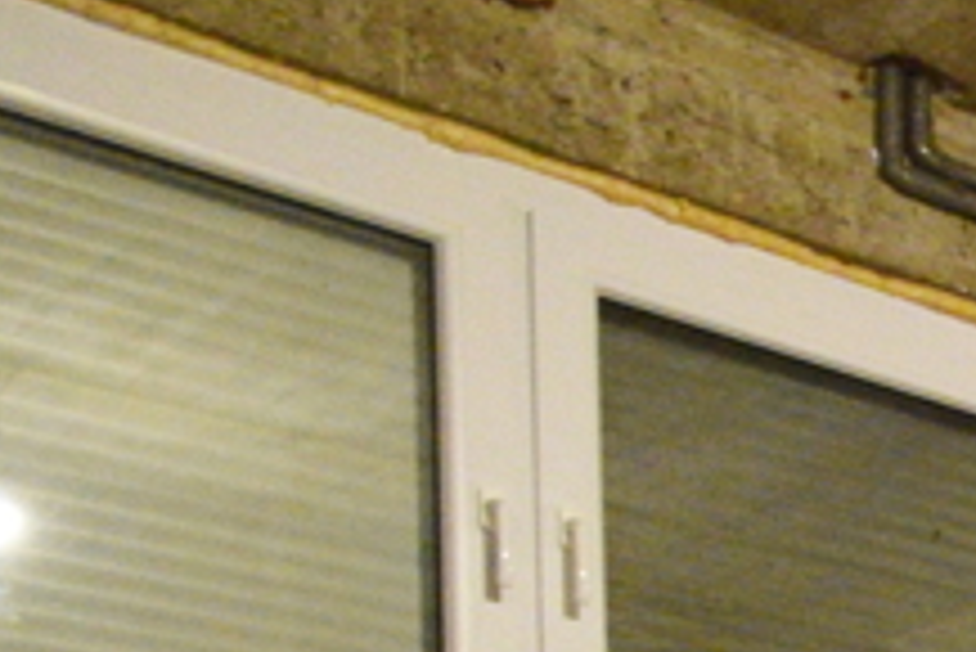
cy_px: 1403
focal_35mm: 83
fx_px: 2252
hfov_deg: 15.7
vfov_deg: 13.5
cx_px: 2217
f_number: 4.5
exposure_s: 1/25
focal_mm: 10
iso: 3200
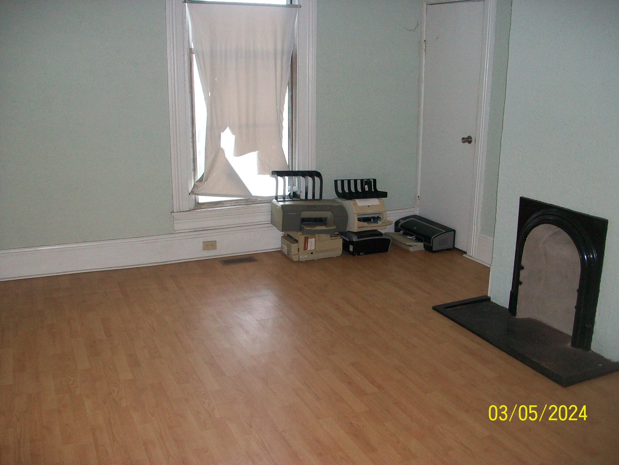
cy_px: 232
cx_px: 310
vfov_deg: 41.8
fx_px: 608
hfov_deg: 54.0
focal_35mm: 34
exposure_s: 1/60
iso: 160
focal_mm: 5.7
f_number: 2.8
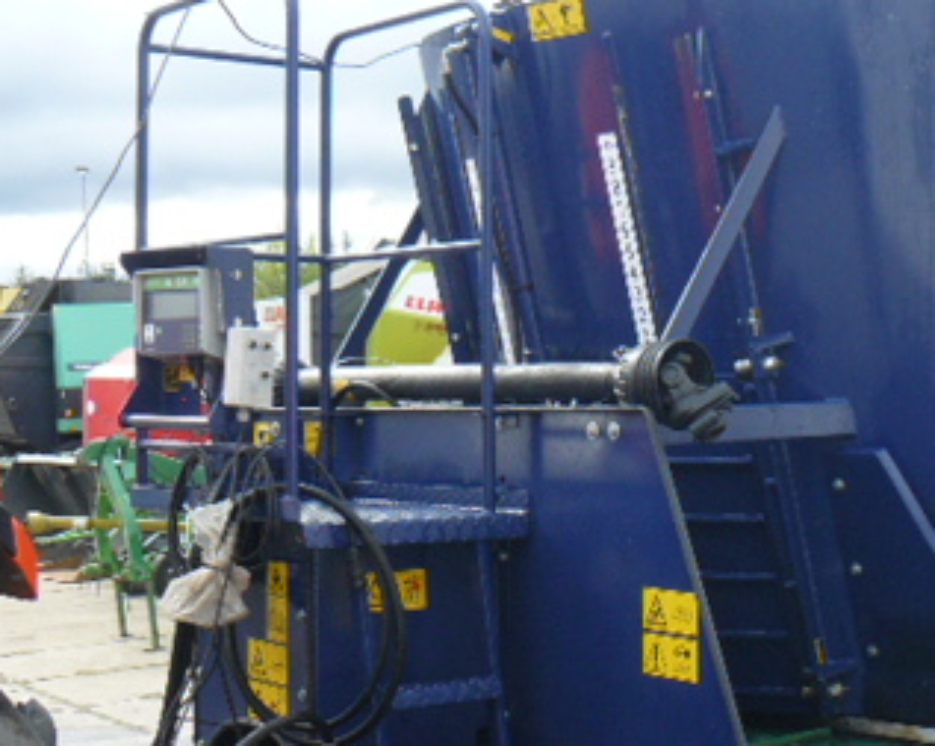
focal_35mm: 71
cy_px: 442
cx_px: 808
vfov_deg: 21.5
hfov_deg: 26.1
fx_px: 1963
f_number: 4
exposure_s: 1/200
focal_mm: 6
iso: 100
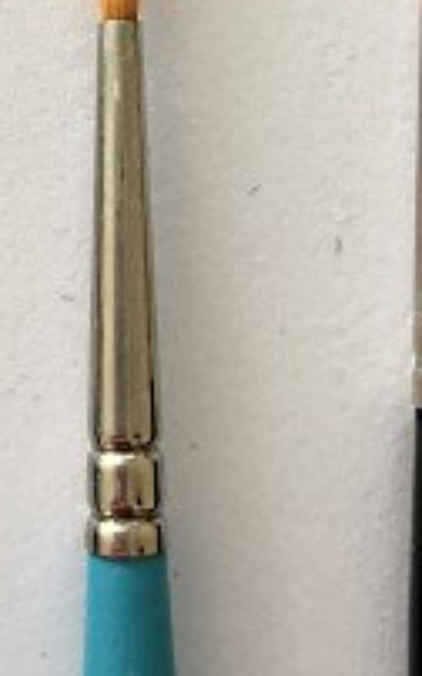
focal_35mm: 81
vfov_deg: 25.2
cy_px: 152
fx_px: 1493
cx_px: 100
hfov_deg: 16.0
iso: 80
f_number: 2.2
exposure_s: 1/33
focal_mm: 4.15
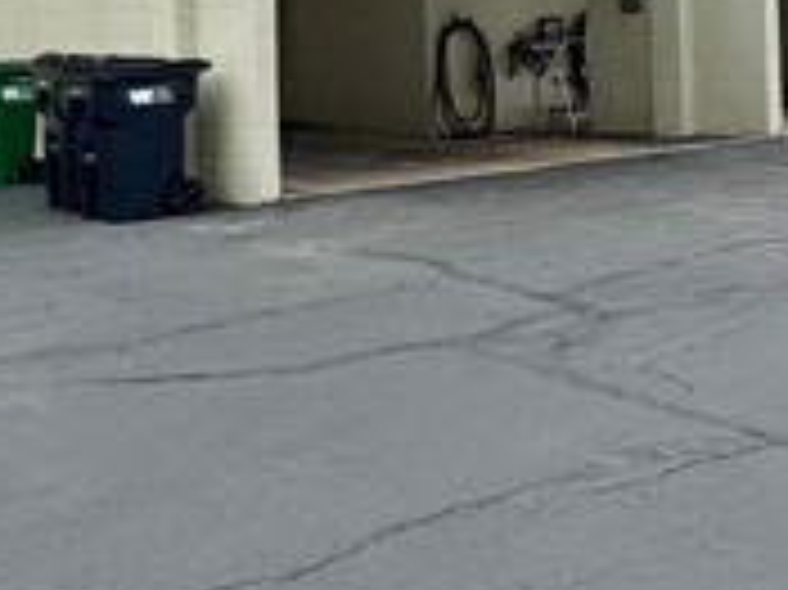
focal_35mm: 82
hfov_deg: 23.0
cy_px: -171
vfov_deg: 17.0
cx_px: 765
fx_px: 1865
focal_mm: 2.22
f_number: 2.2
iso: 50
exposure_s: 1/1299
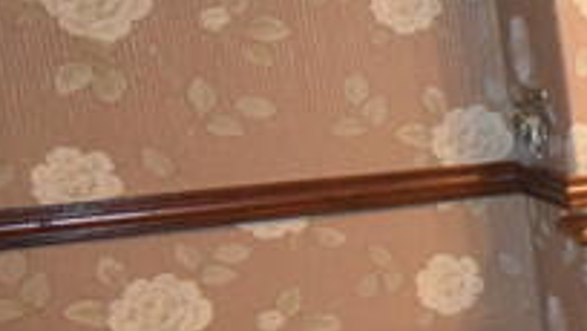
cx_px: 1266
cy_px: 289
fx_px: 1349
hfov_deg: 16.5
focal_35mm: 87
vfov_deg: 13.9
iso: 2800
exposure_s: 1/60
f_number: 4.2
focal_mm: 11
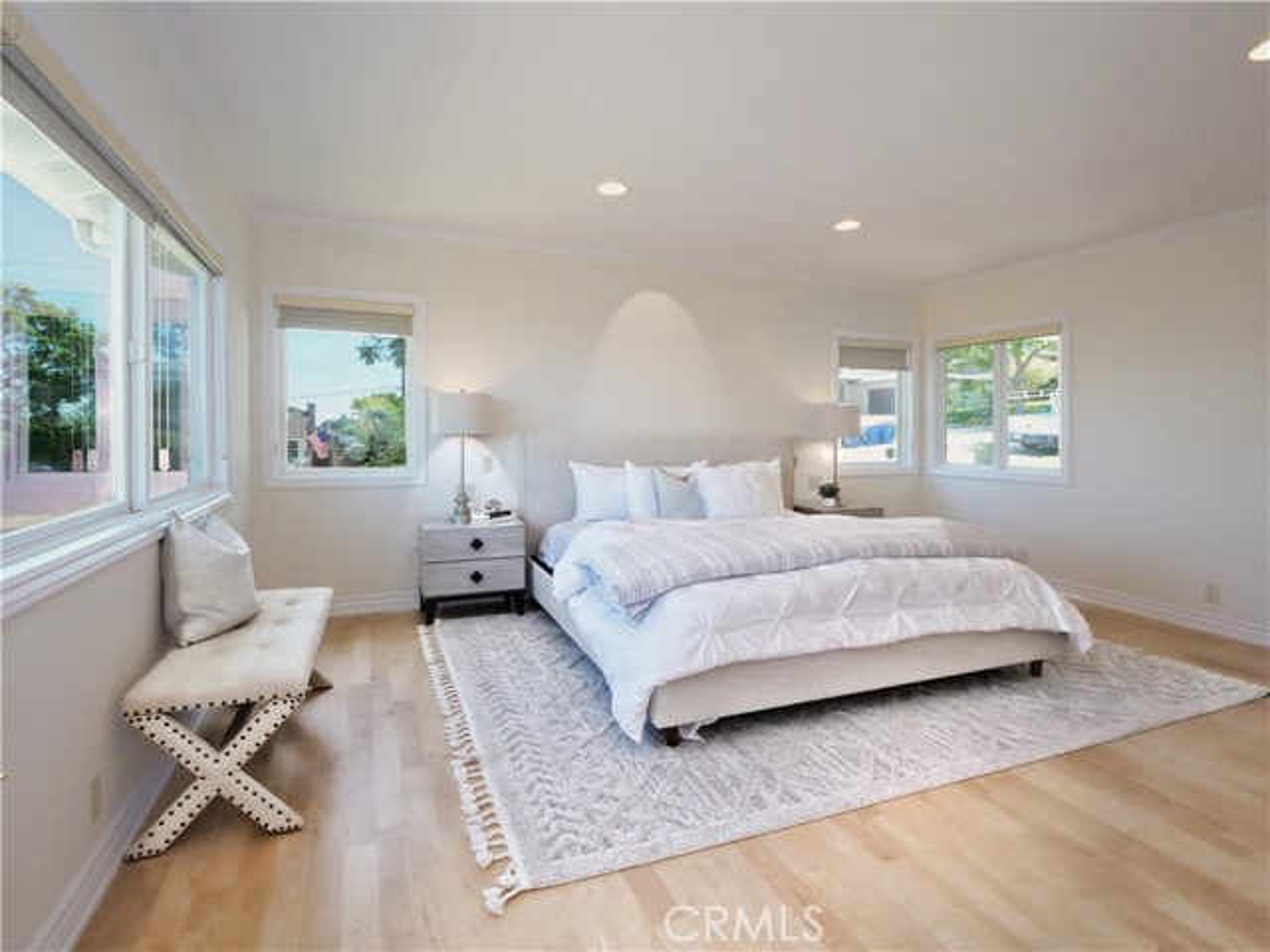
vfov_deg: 78.1
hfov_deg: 94.5
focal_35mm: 16
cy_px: 476
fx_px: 587
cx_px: 635
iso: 2000
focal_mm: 8
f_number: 8
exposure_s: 1/250
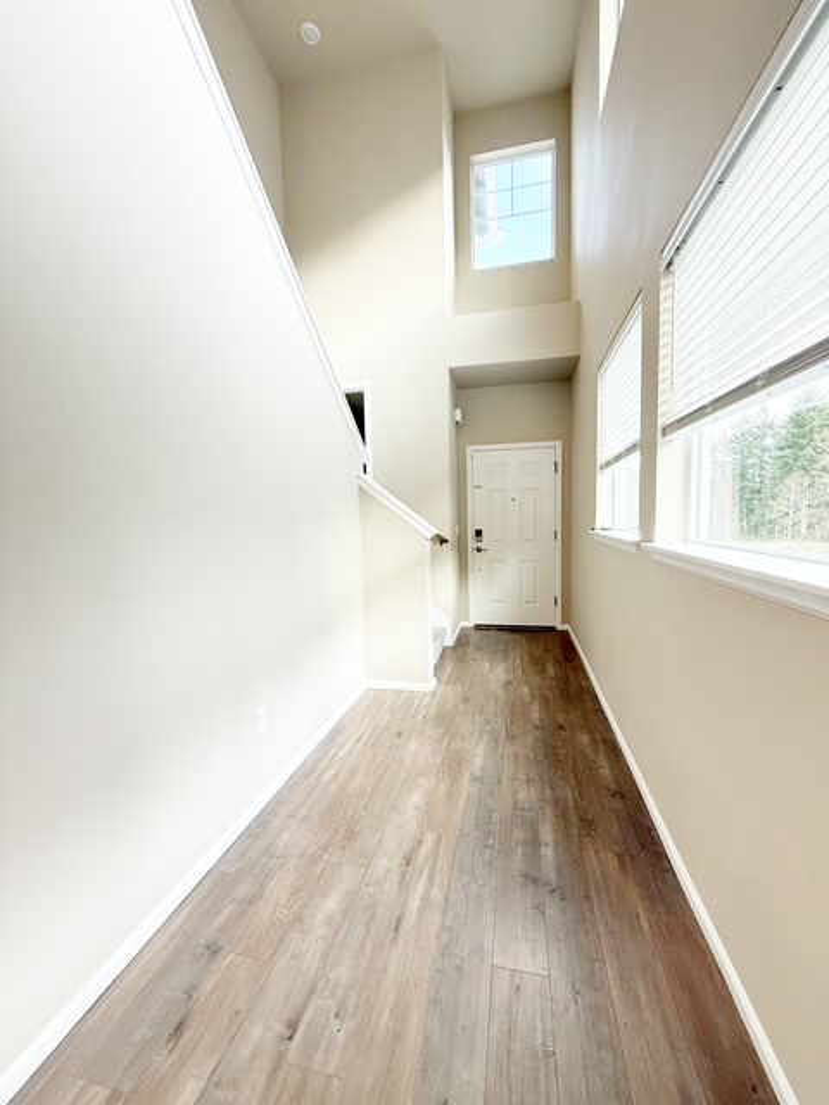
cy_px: 552
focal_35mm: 14
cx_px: 414
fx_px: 447
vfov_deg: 102.1
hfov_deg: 85.7
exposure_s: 1/120
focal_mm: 2.22
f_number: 2.2
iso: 160
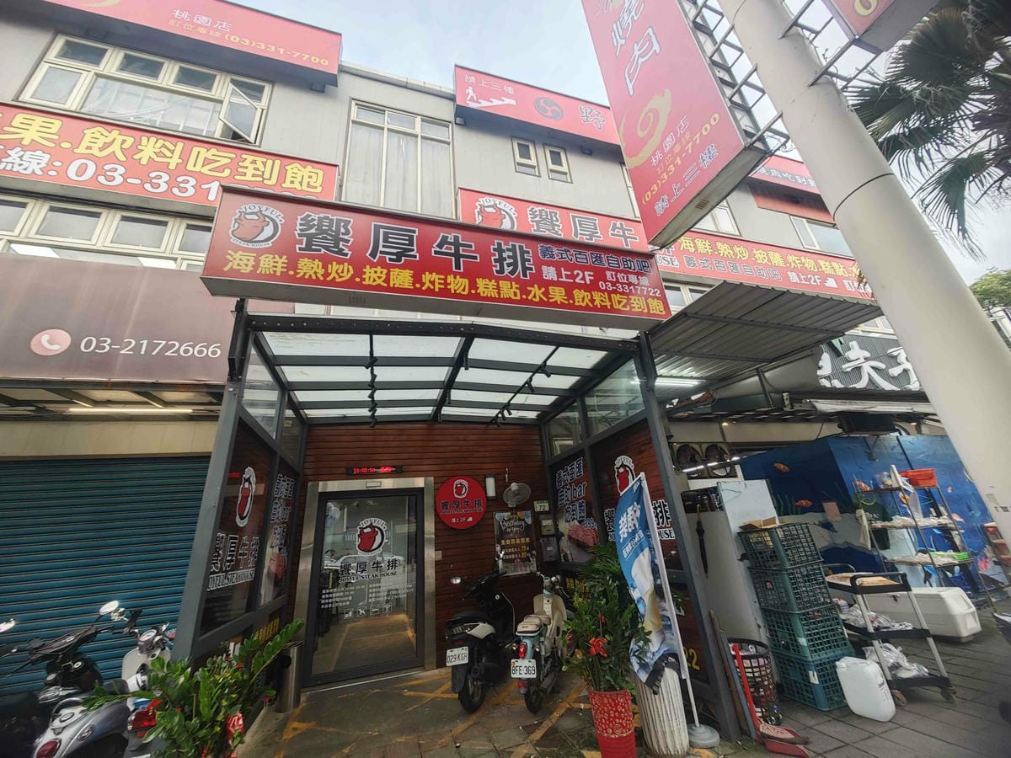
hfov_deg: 110.5
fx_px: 350
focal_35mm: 12
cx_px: 506
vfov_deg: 94.5
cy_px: 379
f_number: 1.8
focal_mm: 2.03
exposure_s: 1/60
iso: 125
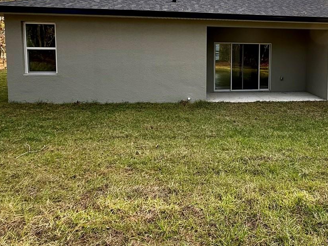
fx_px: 256
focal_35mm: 27
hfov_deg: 62.5
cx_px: 236
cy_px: 70
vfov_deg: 49.8
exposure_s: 1/245
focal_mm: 2.22
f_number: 2.2
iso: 64
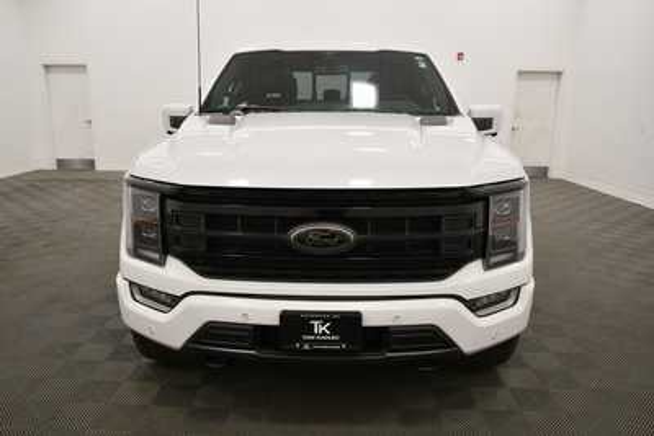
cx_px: 327
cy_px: 218
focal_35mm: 27
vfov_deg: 48.0
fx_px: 491
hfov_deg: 67.4
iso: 800
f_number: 5.6
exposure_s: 1/200
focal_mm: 18
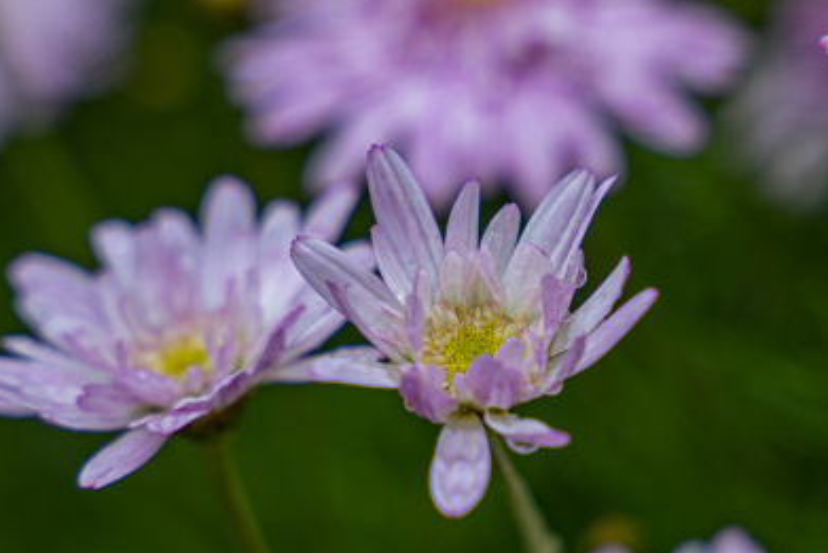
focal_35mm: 230
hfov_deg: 8.9
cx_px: 686
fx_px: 5292
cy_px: 239
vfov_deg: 6.0
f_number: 3.5
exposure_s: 1/200
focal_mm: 75
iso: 100
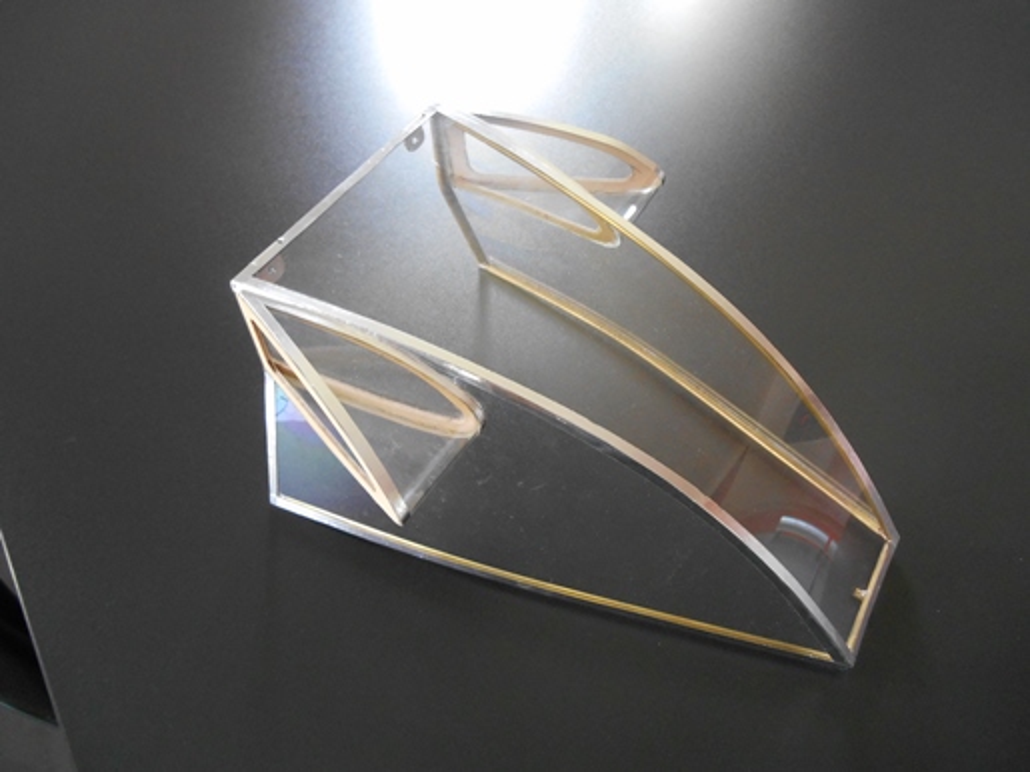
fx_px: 773
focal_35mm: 26
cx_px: 515
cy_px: 386
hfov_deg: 67.3
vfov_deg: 53.0
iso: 400
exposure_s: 1/15
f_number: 3.4
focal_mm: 4.7
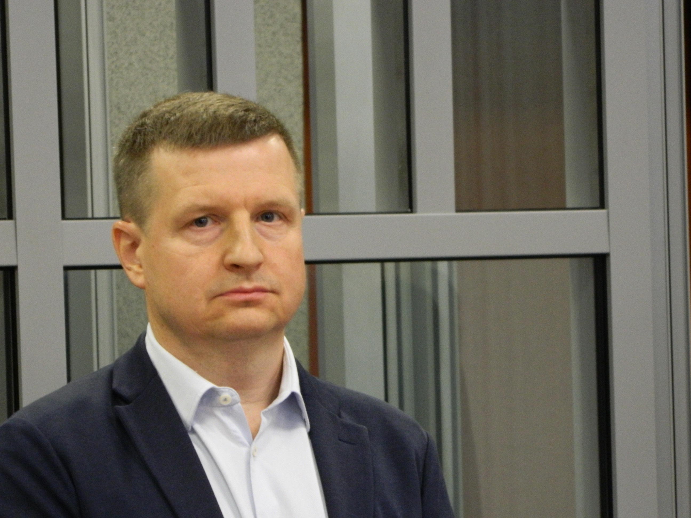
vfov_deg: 4.5
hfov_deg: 6.0
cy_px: 259
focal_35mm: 332
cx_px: 346
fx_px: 6627
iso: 400
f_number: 5.6
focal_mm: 59.7
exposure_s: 1/15
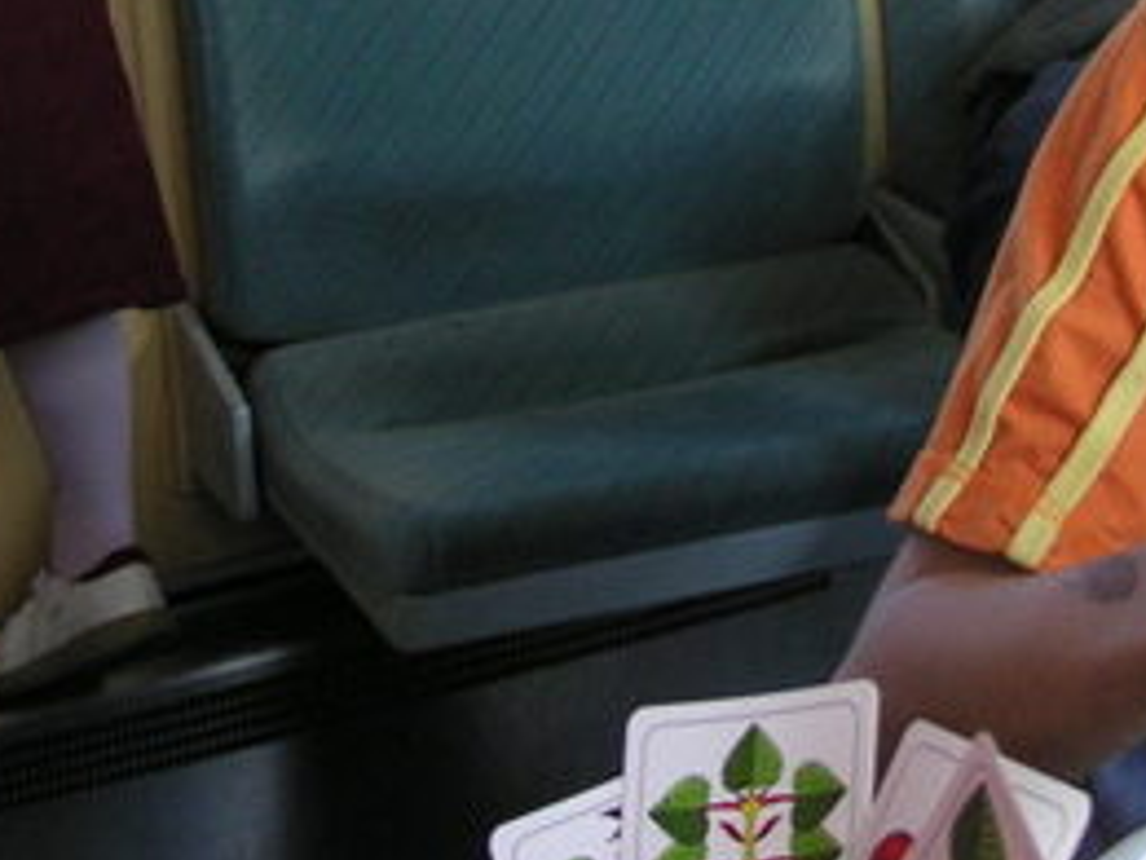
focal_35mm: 114
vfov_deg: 12.7
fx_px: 3774
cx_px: 780
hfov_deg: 17.2
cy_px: -168
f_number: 2.8
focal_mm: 6.1
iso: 50
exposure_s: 1/60
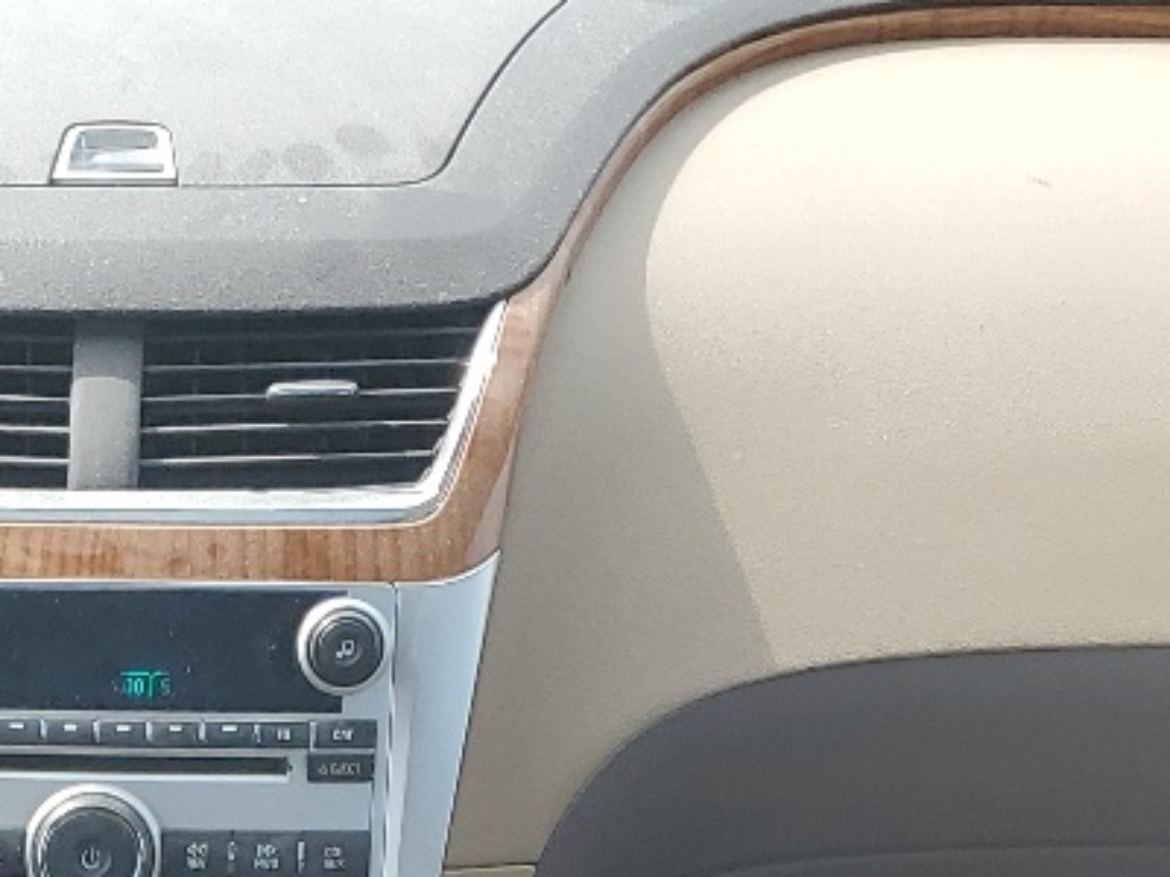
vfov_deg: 13.0
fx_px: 3515
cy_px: 1552
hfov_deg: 18.5
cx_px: 26
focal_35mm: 104
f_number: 1.5
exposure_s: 1/667
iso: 50
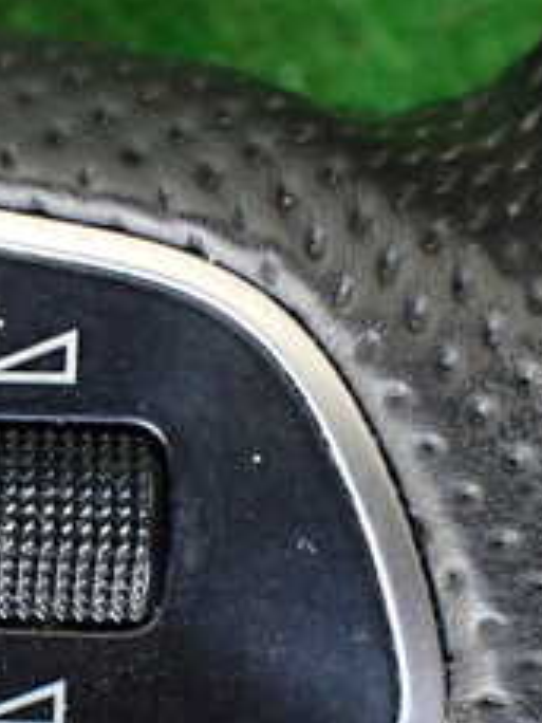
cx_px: -133
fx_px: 1649
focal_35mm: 79
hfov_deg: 17.6
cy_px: 526
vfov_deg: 24.5
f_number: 2.3
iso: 800
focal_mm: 5.4
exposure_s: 1/60
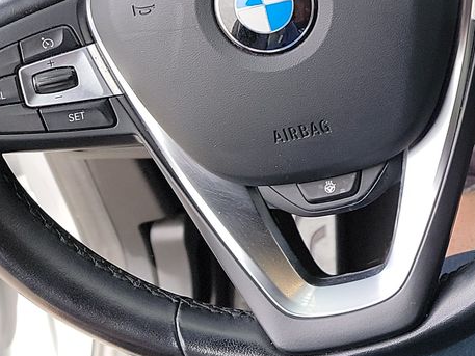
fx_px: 1153
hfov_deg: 20.0
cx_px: 715
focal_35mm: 84
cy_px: 23
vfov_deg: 17.3
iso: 64
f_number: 1.8
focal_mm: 6.7
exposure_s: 1/119
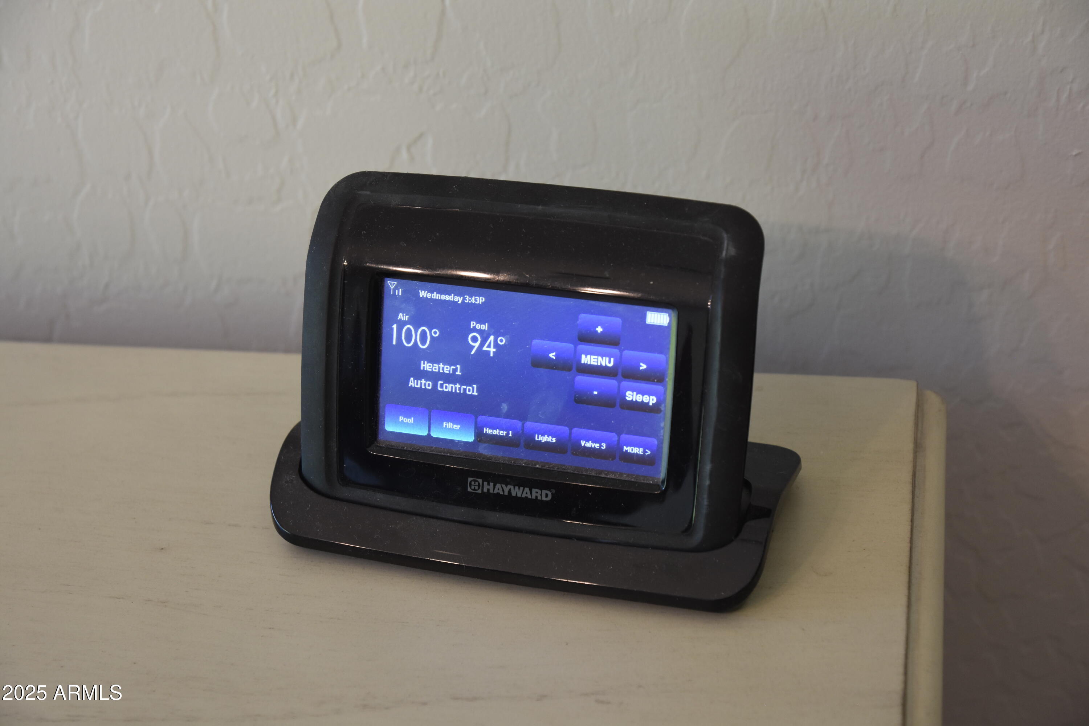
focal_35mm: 69
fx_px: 2087
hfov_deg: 29.2
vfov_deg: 19.7
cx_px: 544
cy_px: 363
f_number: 4.5
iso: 800
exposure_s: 1/80
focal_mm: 46
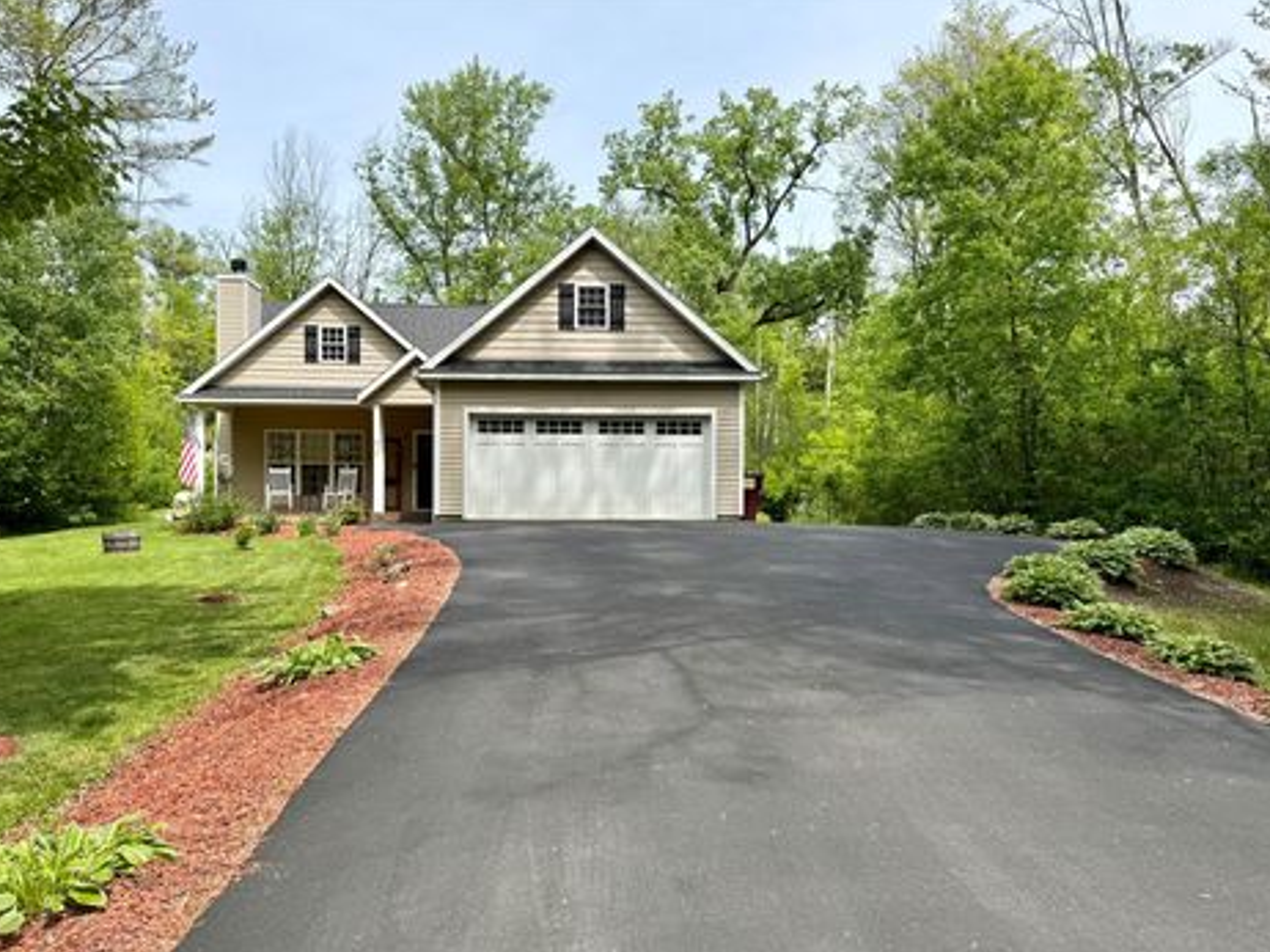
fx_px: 953
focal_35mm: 26
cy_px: 502
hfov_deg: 67.3
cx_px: 599
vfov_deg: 53.0
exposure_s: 1/2710
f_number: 1.78
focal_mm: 6.76
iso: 80
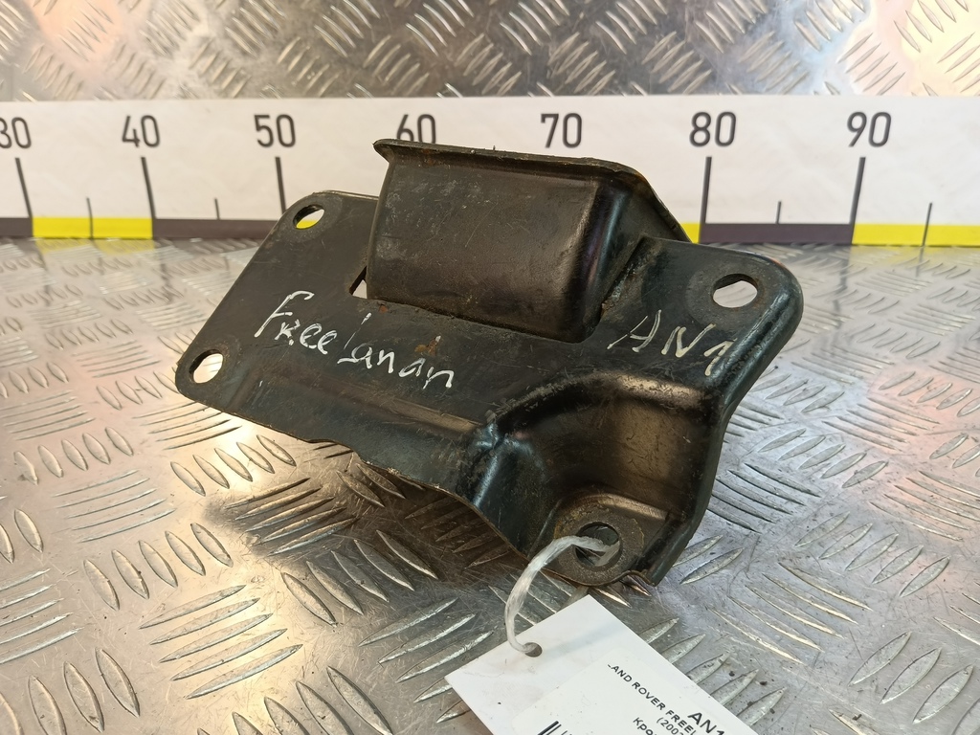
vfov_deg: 58.9
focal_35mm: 23
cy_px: 368
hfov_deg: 73.9
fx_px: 651
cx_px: 490
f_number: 1.6
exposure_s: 1/50
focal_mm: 4.11
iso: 106
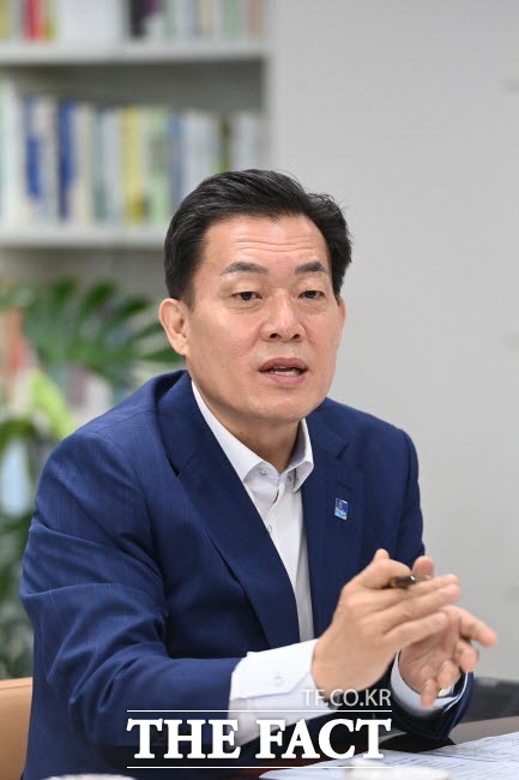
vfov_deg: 10.3
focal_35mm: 200
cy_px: 390
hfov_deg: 6.9
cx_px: 260
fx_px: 4327
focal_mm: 200
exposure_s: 1/250
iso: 2000
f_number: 3.5
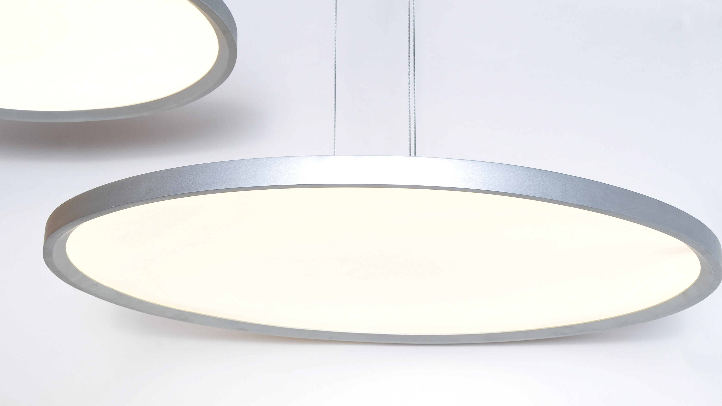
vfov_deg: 23.5
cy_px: 206
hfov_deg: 40.6
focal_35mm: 51
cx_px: 366
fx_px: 976
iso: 200
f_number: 11
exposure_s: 1/20
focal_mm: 32
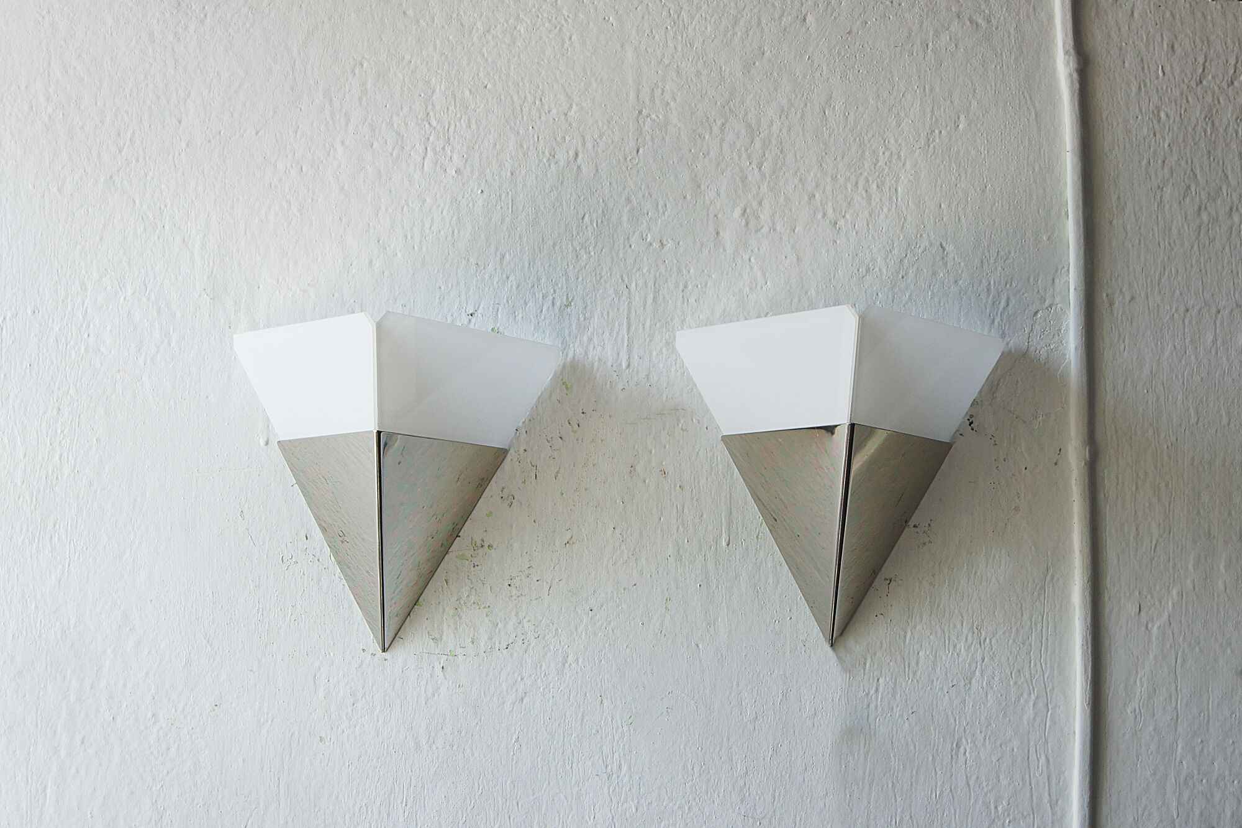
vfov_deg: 18.2
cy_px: 414
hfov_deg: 27.0
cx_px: 621
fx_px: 2587
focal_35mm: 75
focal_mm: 50
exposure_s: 1/160
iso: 400
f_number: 5.6
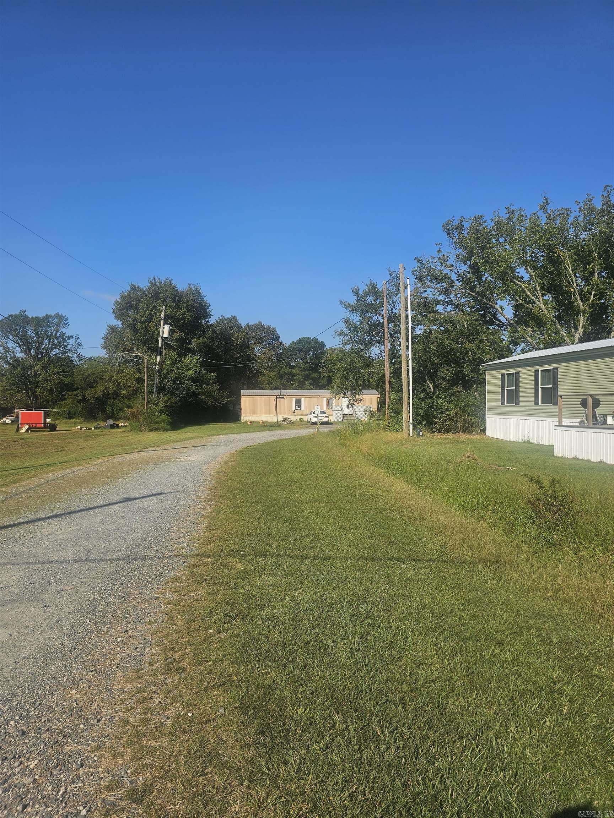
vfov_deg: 73.9
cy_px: 409
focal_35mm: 23
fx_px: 544
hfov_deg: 58.9
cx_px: 307
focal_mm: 6.3
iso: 10
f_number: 1.7
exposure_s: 1/1002
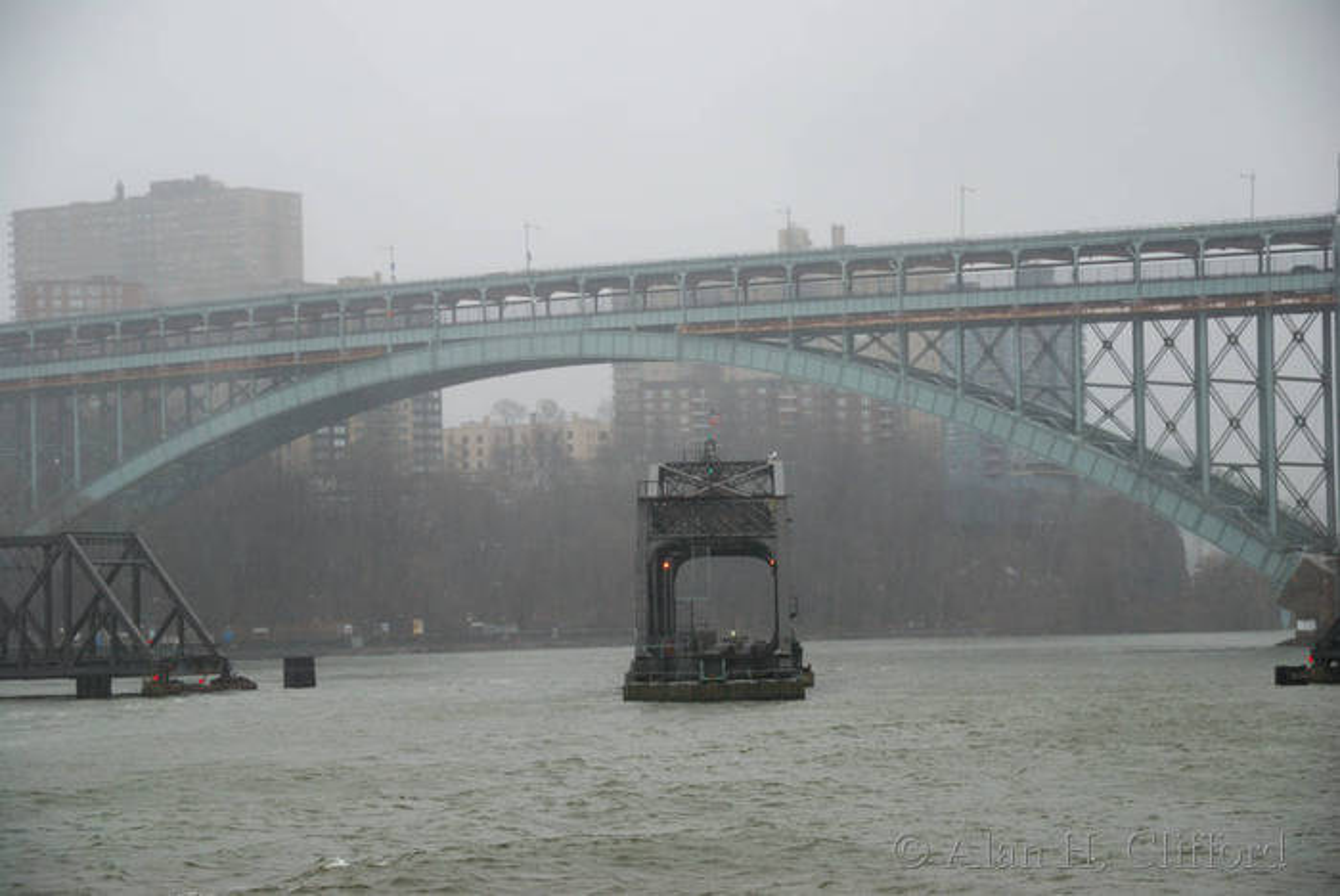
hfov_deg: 19.4
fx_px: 3911
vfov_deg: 13.1
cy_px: 448
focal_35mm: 105
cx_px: 670
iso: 280
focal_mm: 70
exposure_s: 1/200
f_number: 5
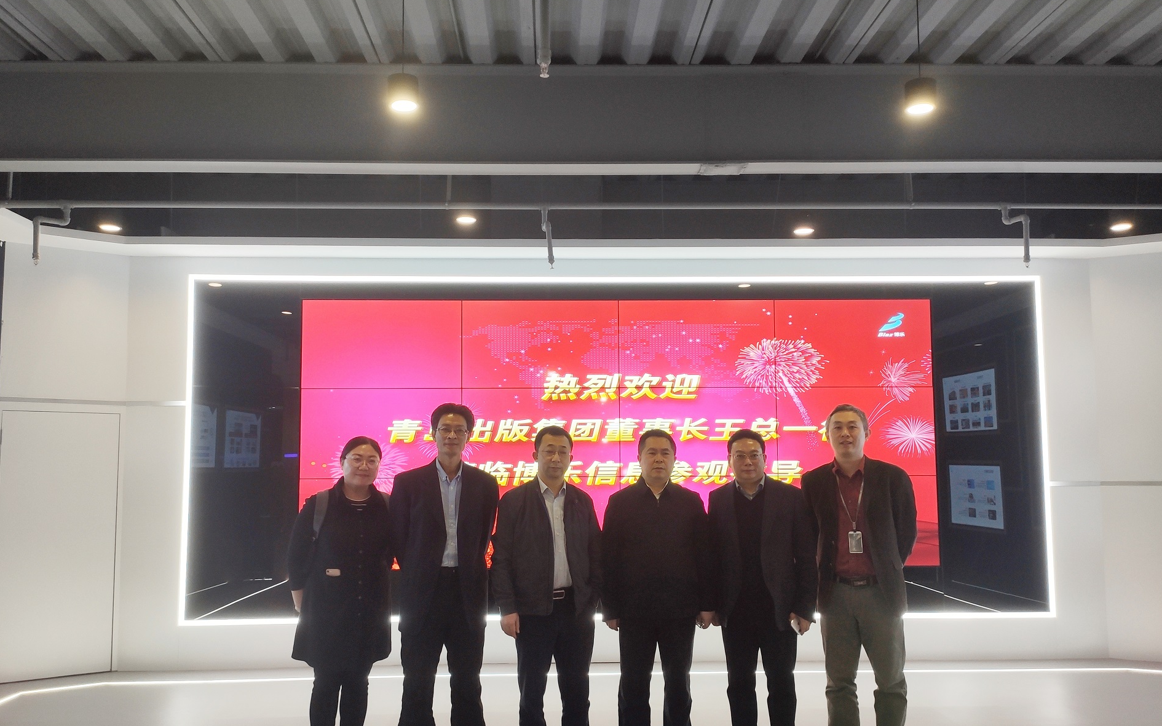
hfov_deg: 66.5
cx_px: 579
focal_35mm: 28
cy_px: 404
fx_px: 887
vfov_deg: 44.5
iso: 221
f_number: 1.75
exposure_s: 1/100
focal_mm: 4.77
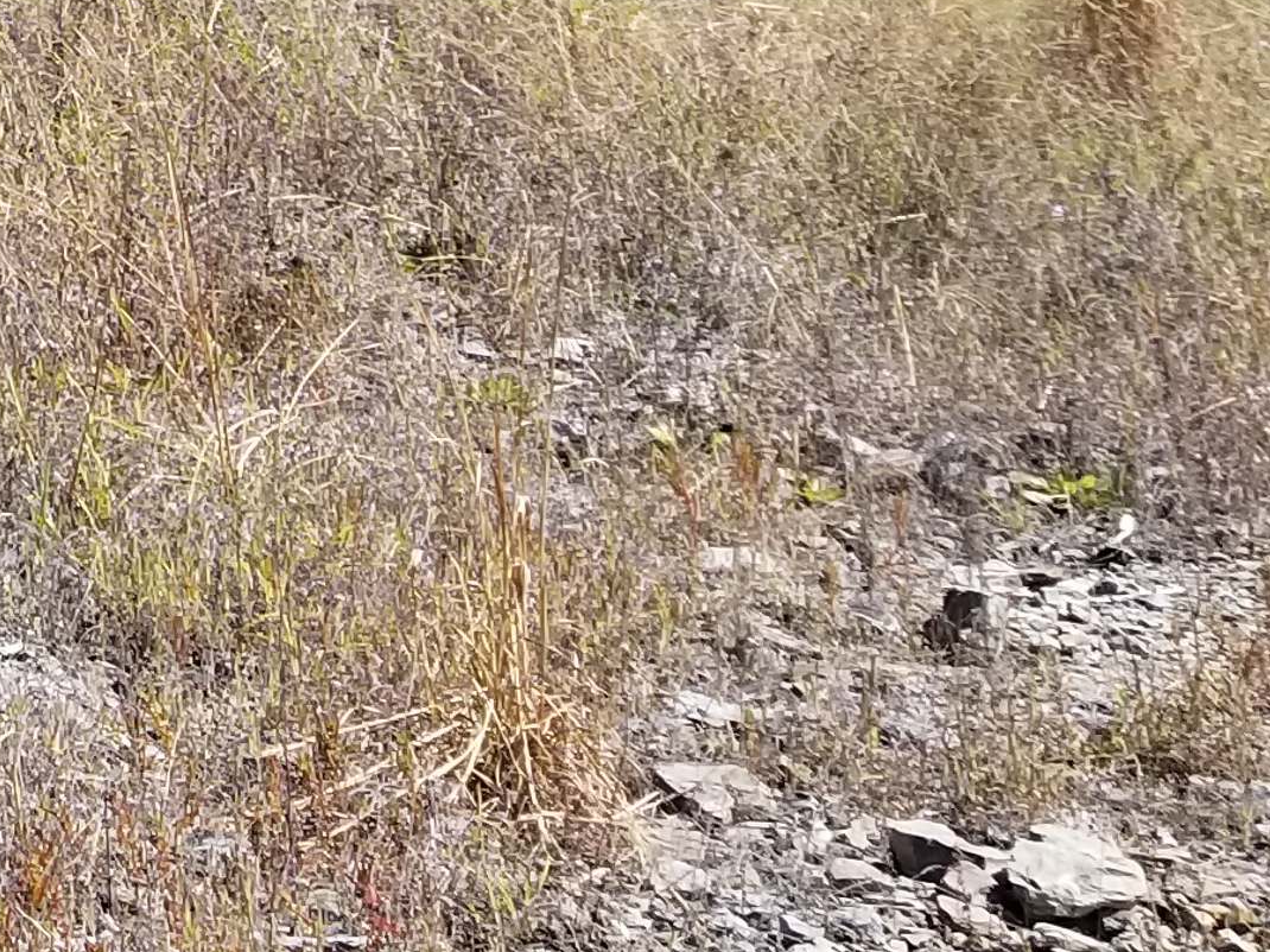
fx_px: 3595
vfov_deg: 13.9
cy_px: -592
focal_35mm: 98
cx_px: -1044
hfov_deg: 16.6
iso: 50
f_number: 1.7
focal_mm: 4.25
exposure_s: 1/1449
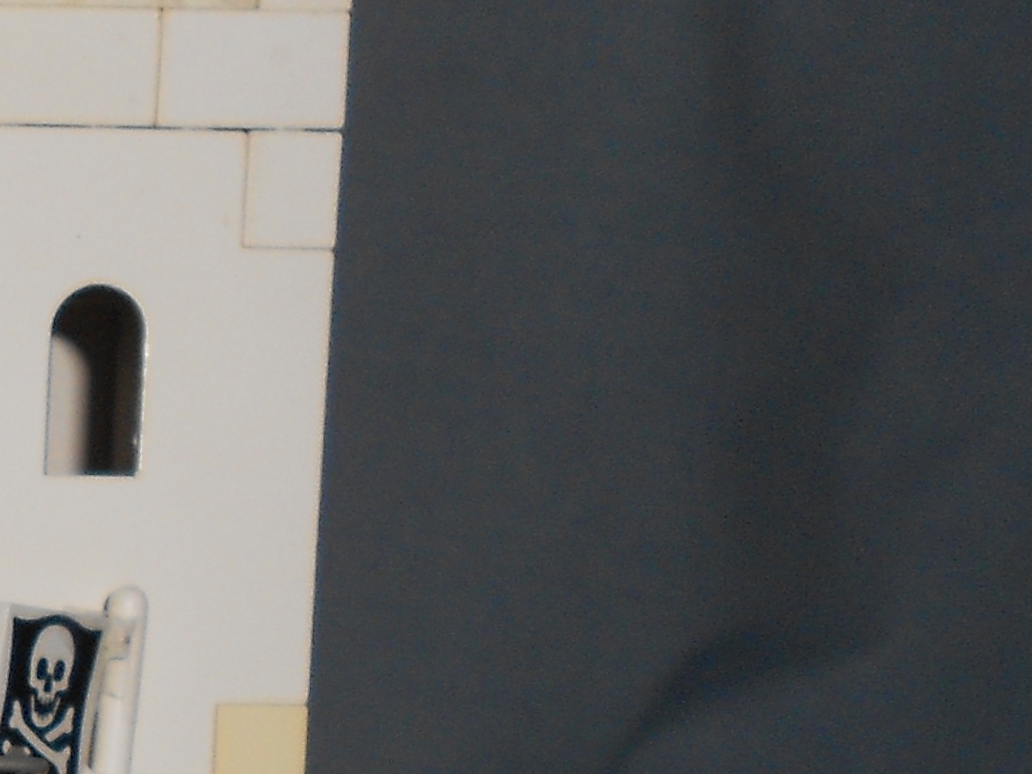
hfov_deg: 16.7
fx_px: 2951
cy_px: 836
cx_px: -787
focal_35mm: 99
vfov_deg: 14.6
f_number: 8
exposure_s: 1/25
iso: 80
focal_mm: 4.6
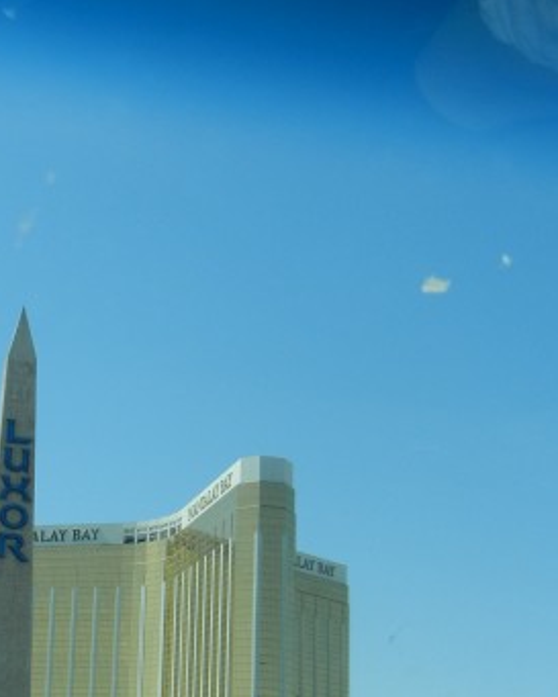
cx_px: 22
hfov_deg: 22.4
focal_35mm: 66
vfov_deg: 27.9
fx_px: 1362
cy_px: 587
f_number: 7
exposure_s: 1/358
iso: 160
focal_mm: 5.4
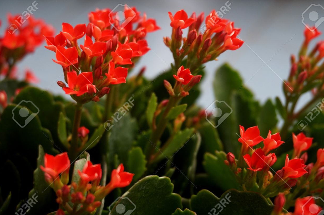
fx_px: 513
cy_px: 103
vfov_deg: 23.7
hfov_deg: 35.1
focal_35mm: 57
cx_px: 168
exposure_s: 1/60
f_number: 5.6
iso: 400
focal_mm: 36
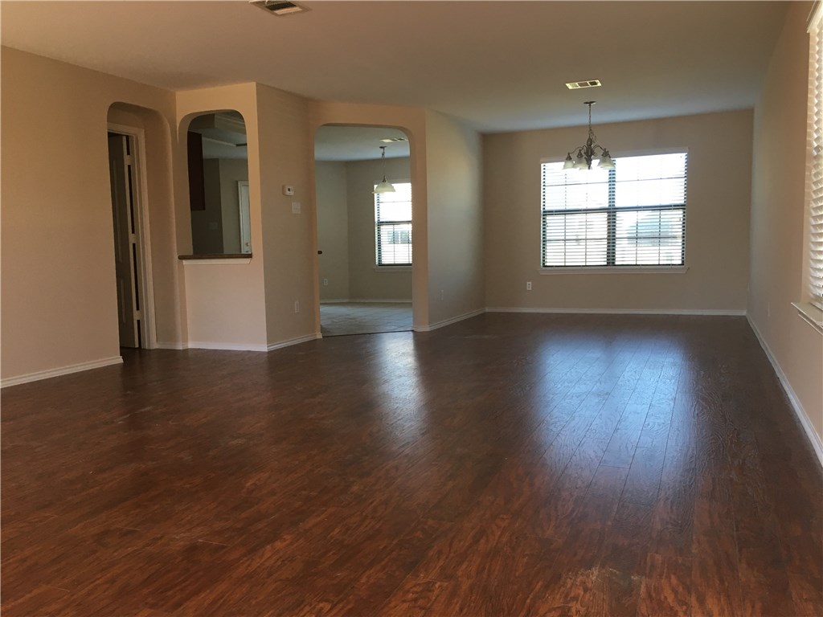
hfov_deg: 61.7
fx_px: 689
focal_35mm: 29
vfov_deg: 48.2
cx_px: 412
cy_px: 308
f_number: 2.2
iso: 40
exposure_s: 1/30
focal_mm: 4.15
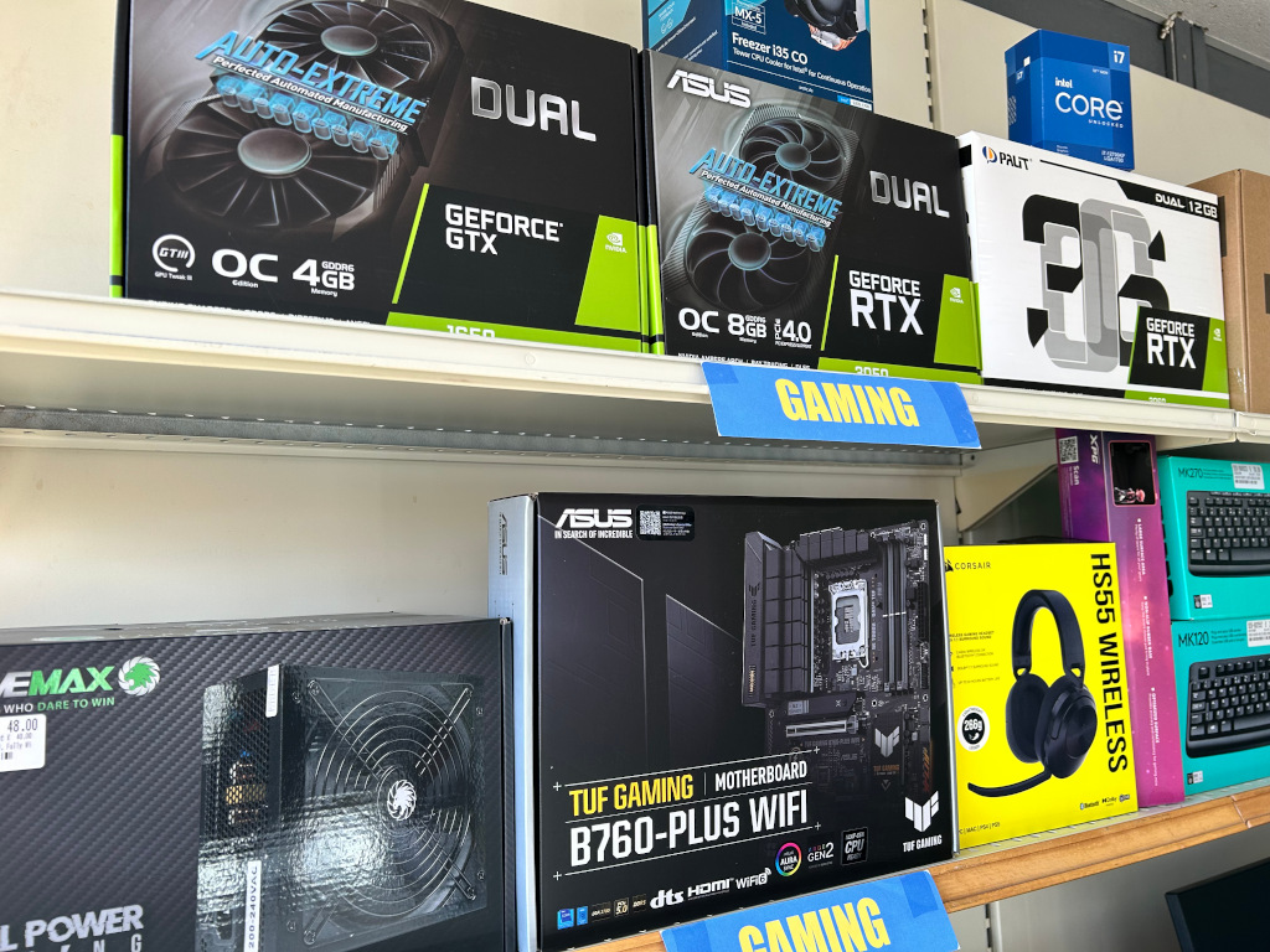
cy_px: 476
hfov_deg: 67.3
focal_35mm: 26
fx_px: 954
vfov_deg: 53.1
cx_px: 635
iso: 32
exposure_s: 1/121
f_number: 1.5
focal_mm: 5.7
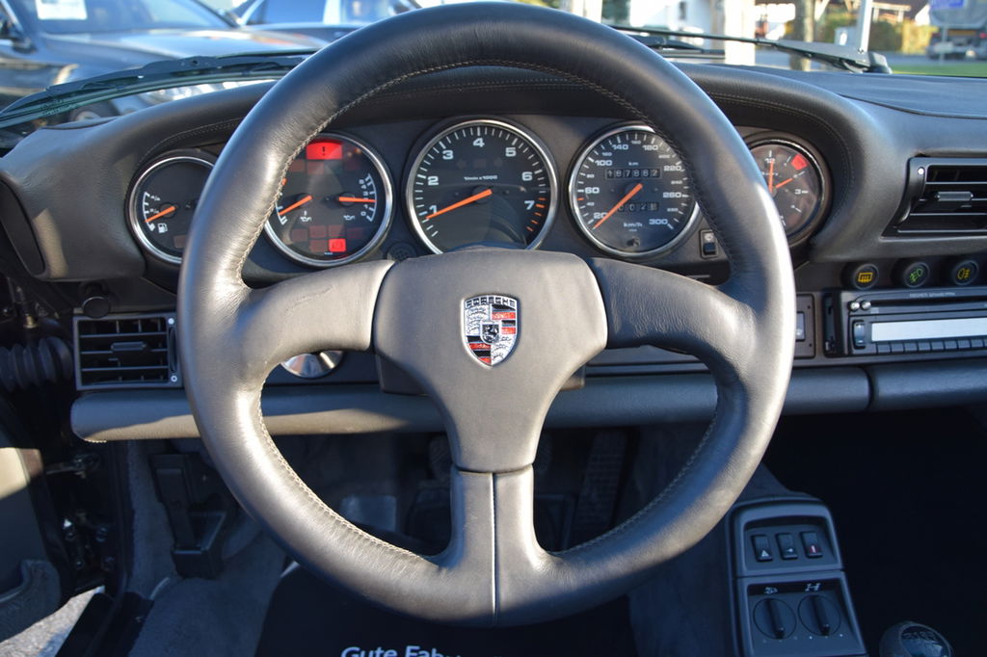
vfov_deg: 25.7
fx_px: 1439
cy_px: 328
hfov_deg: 37.9
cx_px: 494
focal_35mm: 52
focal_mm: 35
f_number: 6.3
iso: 400
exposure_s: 1/160
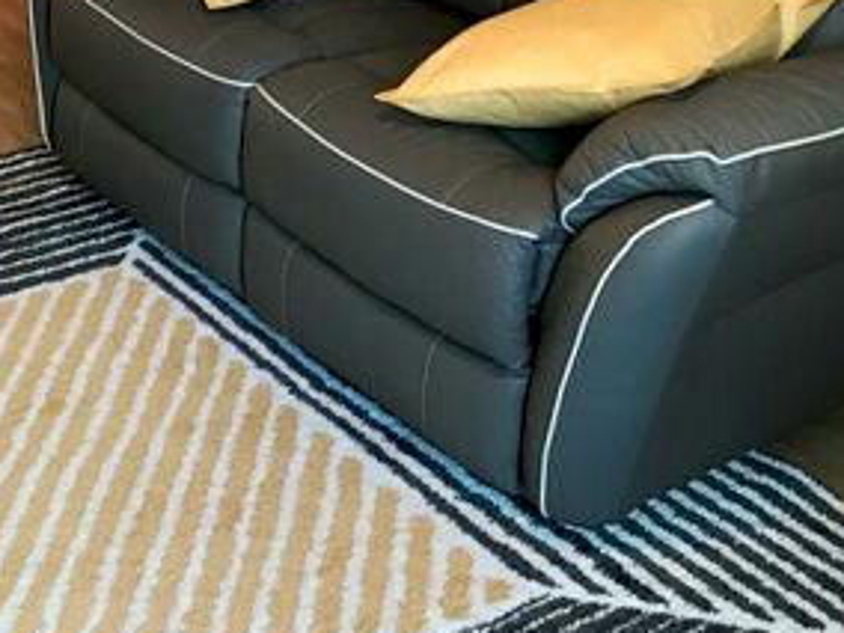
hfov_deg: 26.7
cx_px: 12
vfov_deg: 20.3
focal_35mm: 69
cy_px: -64
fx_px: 1682
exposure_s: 1/25
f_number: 1.8
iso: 32
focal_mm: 3.99
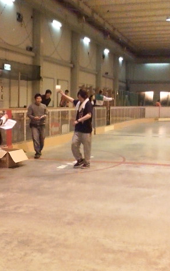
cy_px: 138
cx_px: 72
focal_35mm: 42
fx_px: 311
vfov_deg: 47.2
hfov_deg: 30.5
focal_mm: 3.73
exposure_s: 1/120
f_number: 3.5
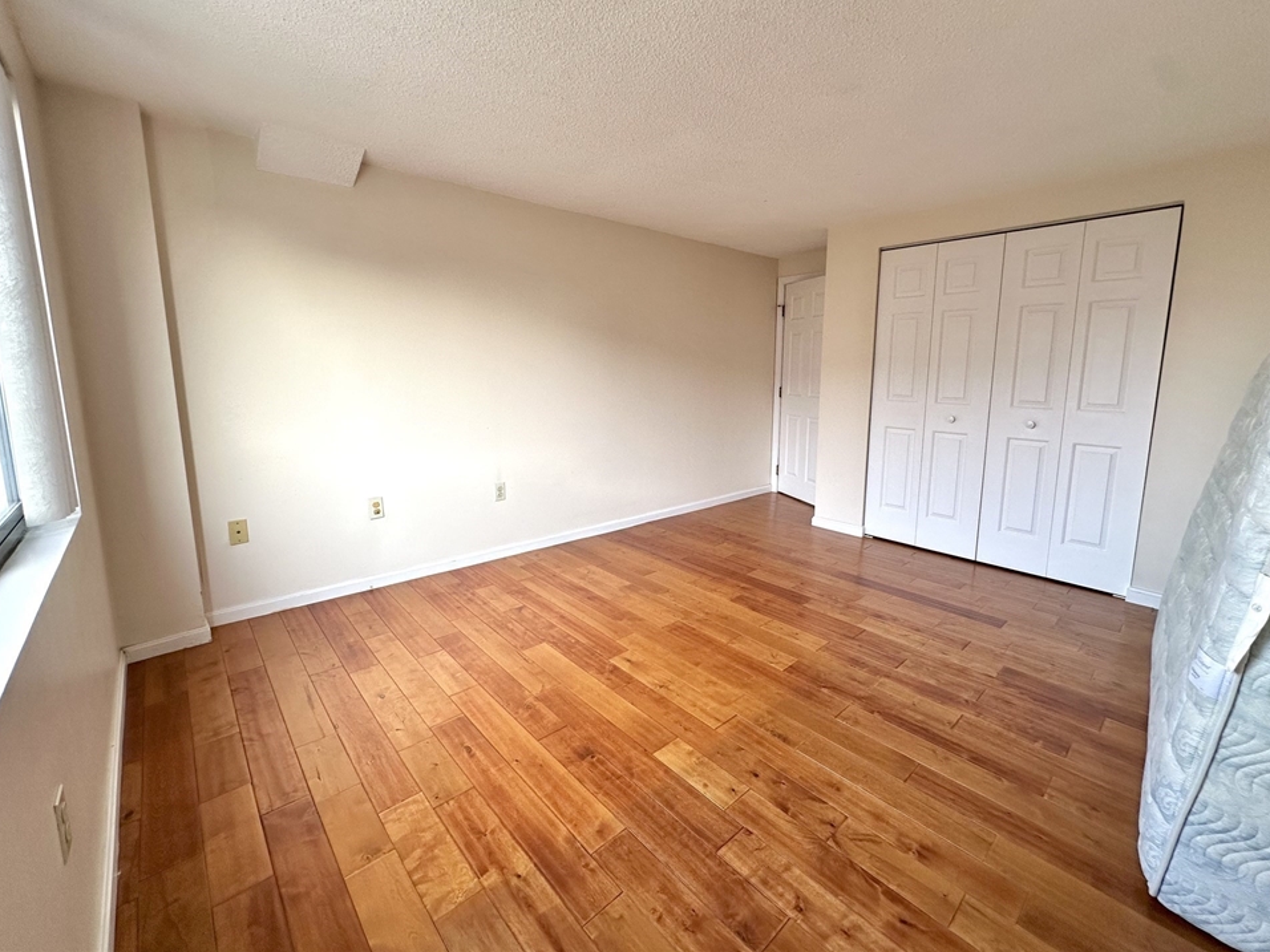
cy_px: 443
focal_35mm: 15
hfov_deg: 98.1
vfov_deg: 81.6
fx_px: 550
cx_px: 660
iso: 100
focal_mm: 2.22
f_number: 2.2
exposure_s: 1/99
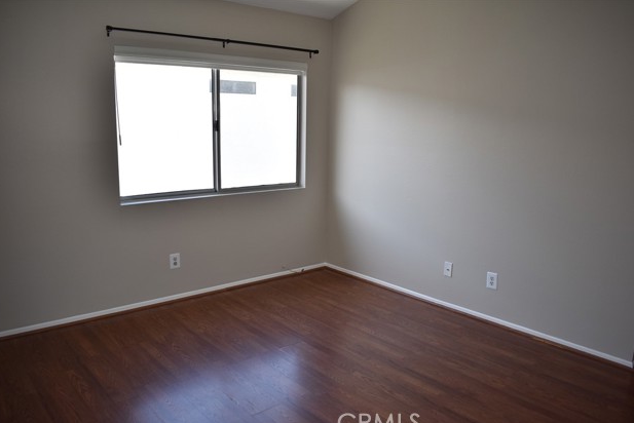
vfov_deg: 46.4
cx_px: 322
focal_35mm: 28
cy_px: 218
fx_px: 493
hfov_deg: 65.4
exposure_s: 1/200
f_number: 3.5
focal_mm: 18
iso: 250
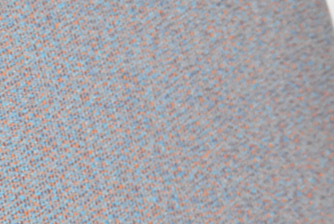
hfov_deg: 6.9
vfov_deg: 4.7
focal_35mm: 295
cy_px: 226
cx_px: -97
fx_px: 2738
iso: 2500
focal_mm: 55
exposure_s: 1/125
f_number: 5.6
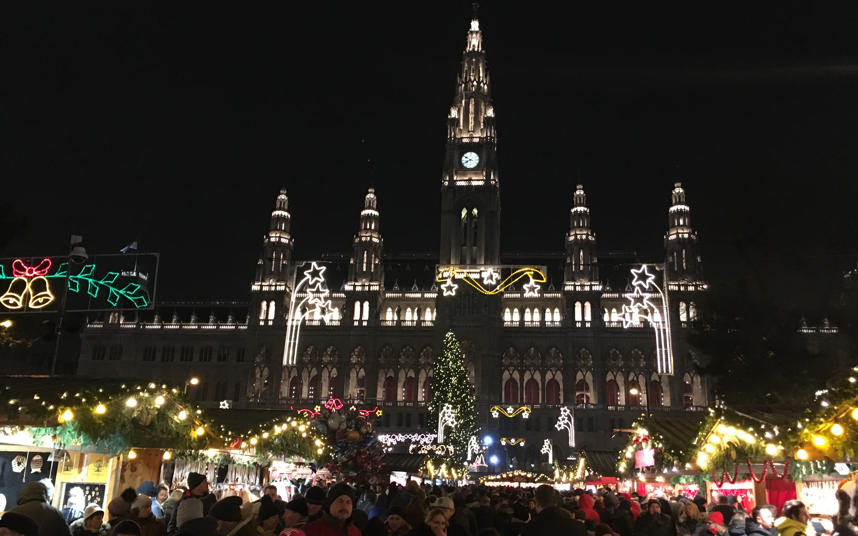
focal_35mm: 31
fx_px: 725
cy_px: 303
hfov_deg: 61.2
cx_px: 431
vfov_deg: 40.5
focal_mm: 4.15
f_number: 2.2
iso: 250
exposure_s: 1/17
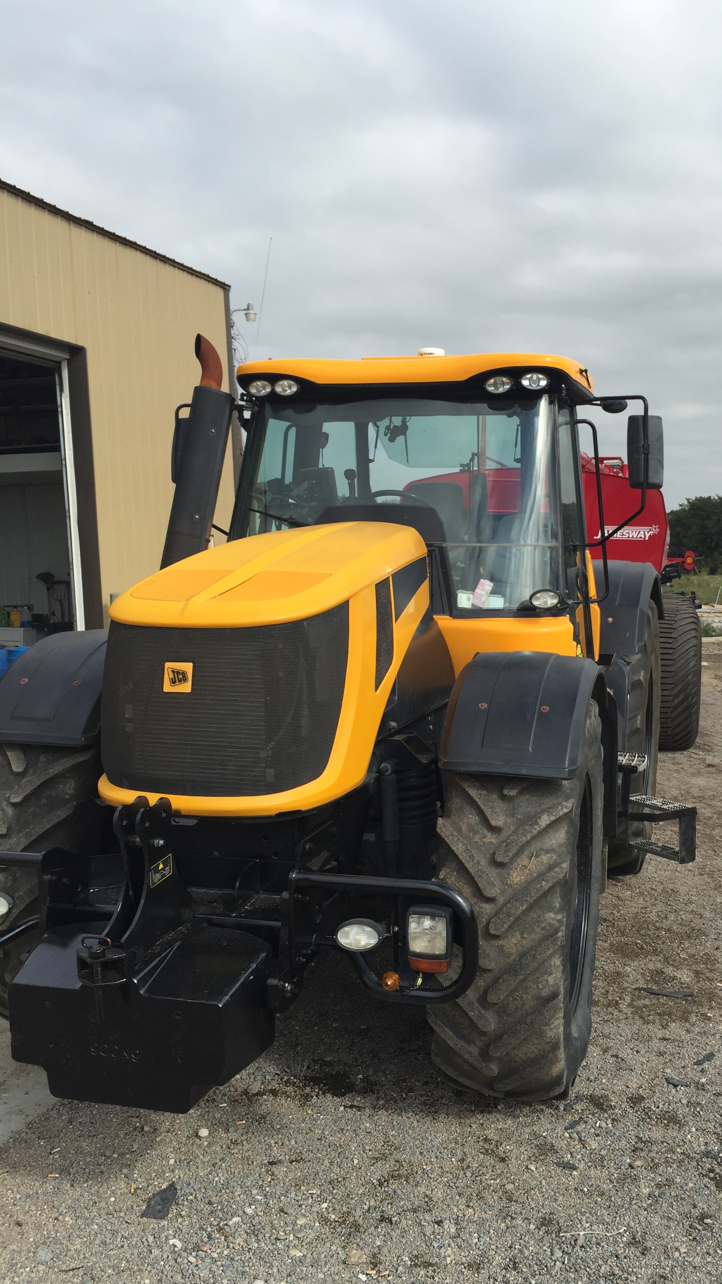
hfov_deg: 36.3
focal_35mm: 32
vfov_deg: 61.0
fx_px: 1089
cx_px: 481
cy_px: 643
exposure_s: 1/1799
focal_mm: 4.15
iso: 32
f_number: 2.2
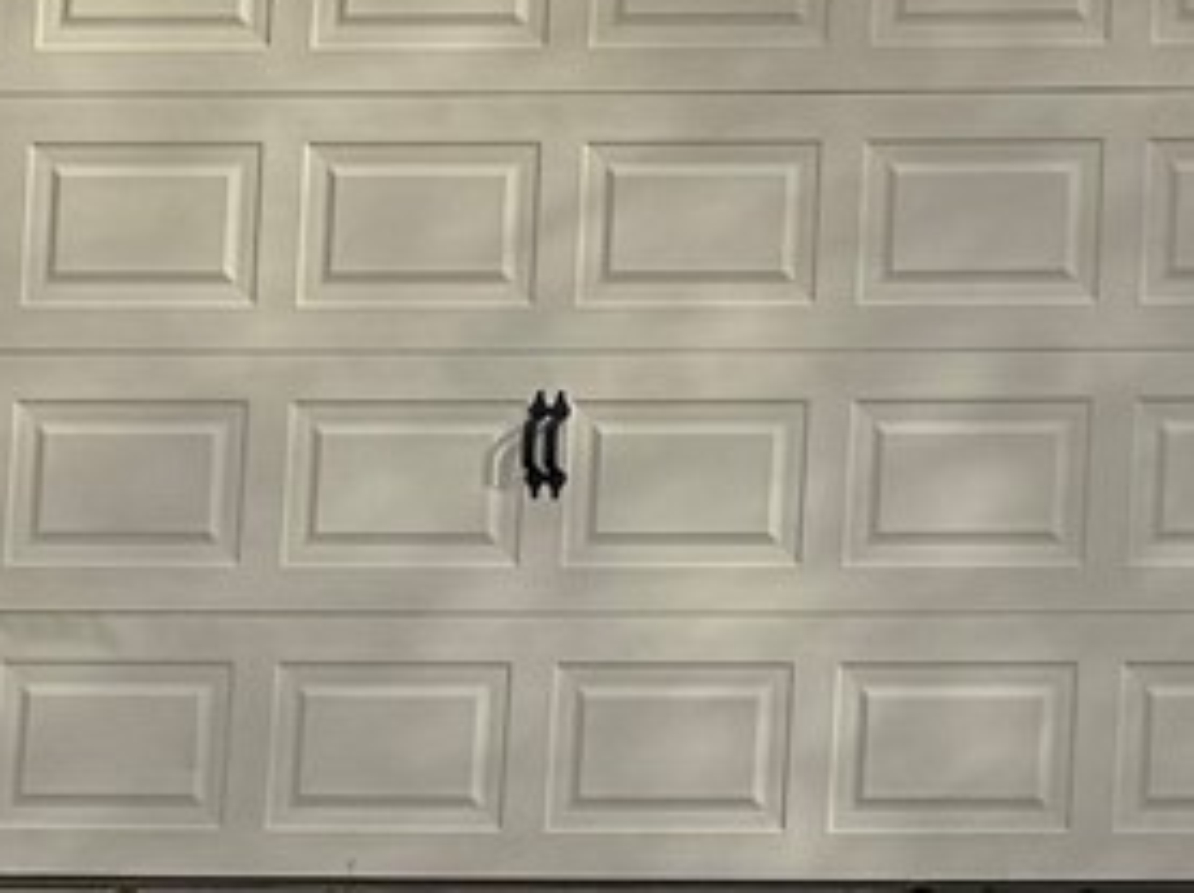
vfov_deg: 8.7
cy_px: -545
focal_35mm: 166
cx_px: 2727
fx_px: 5721
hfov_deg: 10.5
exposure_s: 1/5814
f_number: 1.78
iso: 80
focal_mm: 6.76
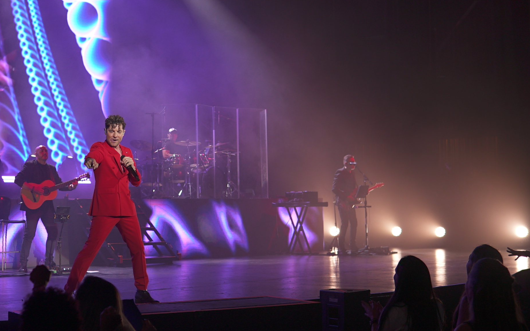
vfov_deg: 18.9
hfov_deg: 29.4
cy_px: 161
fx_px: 996
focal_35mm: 69
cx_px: 144
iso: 200
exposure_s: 1/200
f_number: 2.5
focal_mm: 30
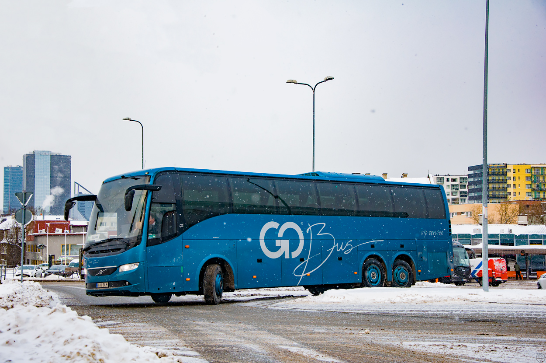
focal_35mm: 60
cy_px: 182
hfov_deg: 33.4
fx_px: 909
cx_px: 273
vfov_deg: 22.6
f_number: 5.6
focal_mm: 40
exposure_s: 1/250
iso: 400
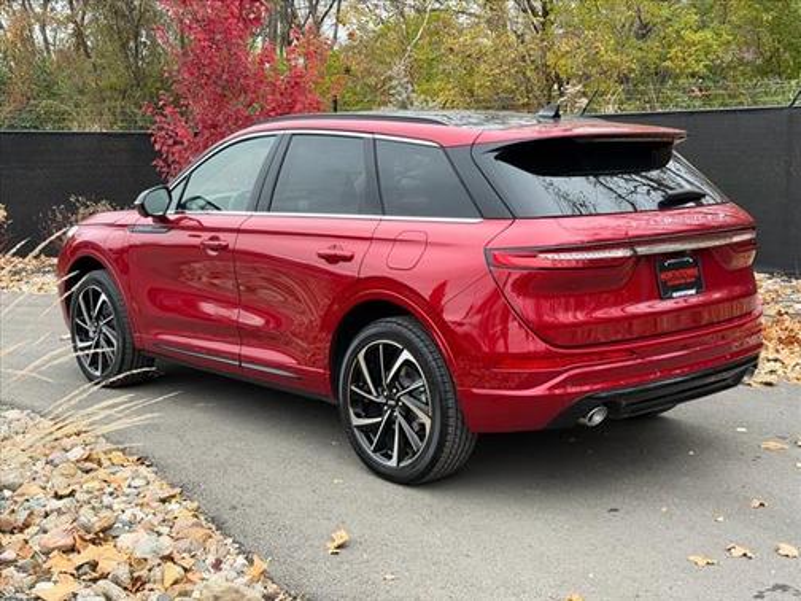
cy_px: 300
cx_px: 400
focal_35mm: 48
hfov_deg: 39.7
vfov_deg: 30.3
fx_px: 1111
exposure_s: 1/305
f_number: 1.78
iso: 80
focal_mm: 6.76
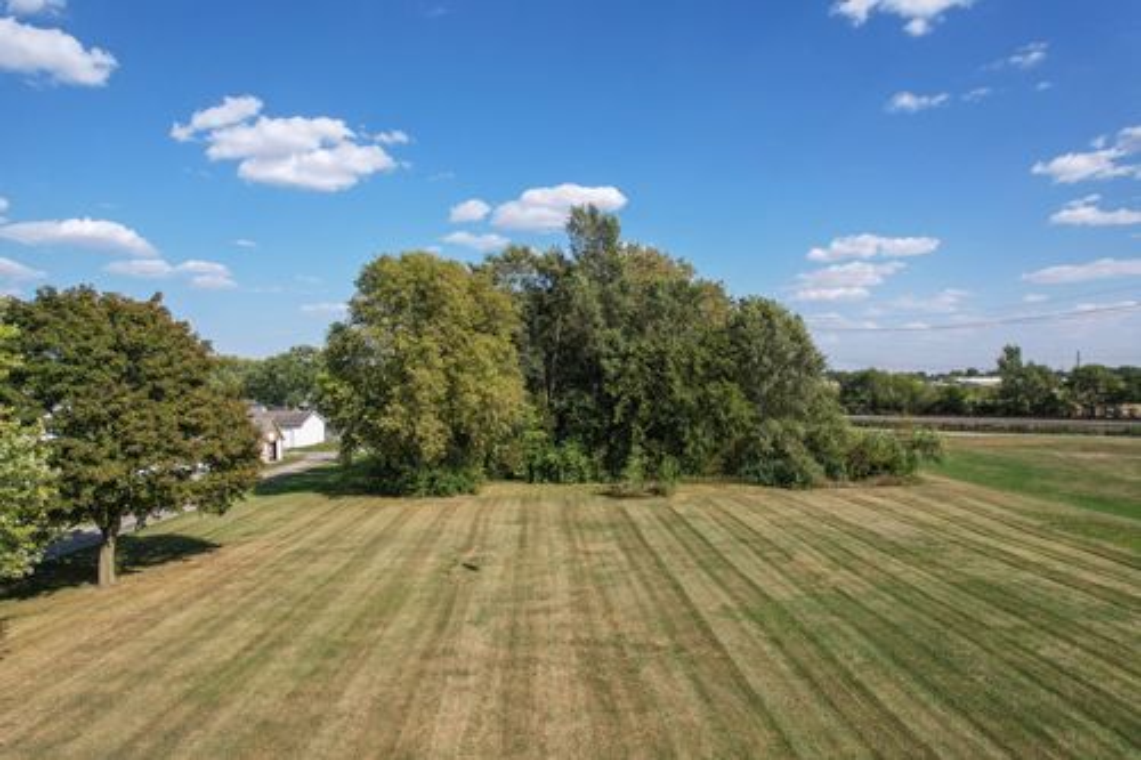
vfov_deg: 57.2
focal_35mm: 22
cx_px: 570
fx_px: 697
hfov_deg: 78.6
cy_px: 380
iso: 100
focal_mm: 8.38
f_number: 2.8
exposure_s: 1/2000
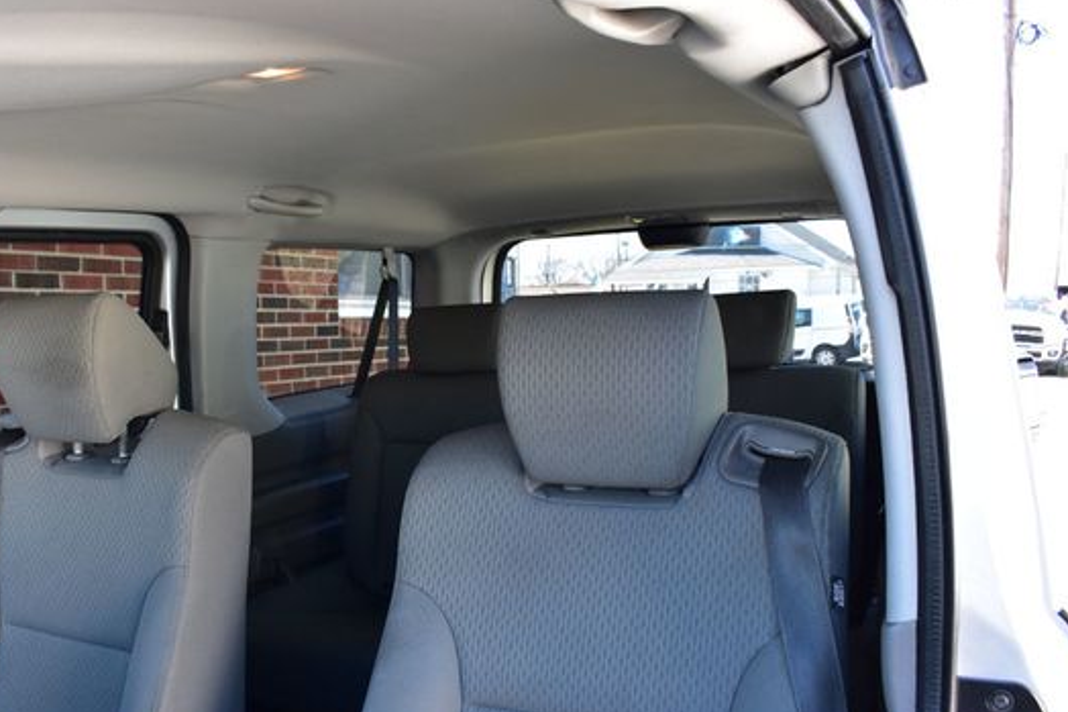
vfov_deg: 39.8
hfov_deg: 56.9
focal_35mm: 33
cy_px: 424
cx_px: 436
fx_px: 979
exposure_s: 1/50
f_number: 8
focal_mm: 18
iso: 400
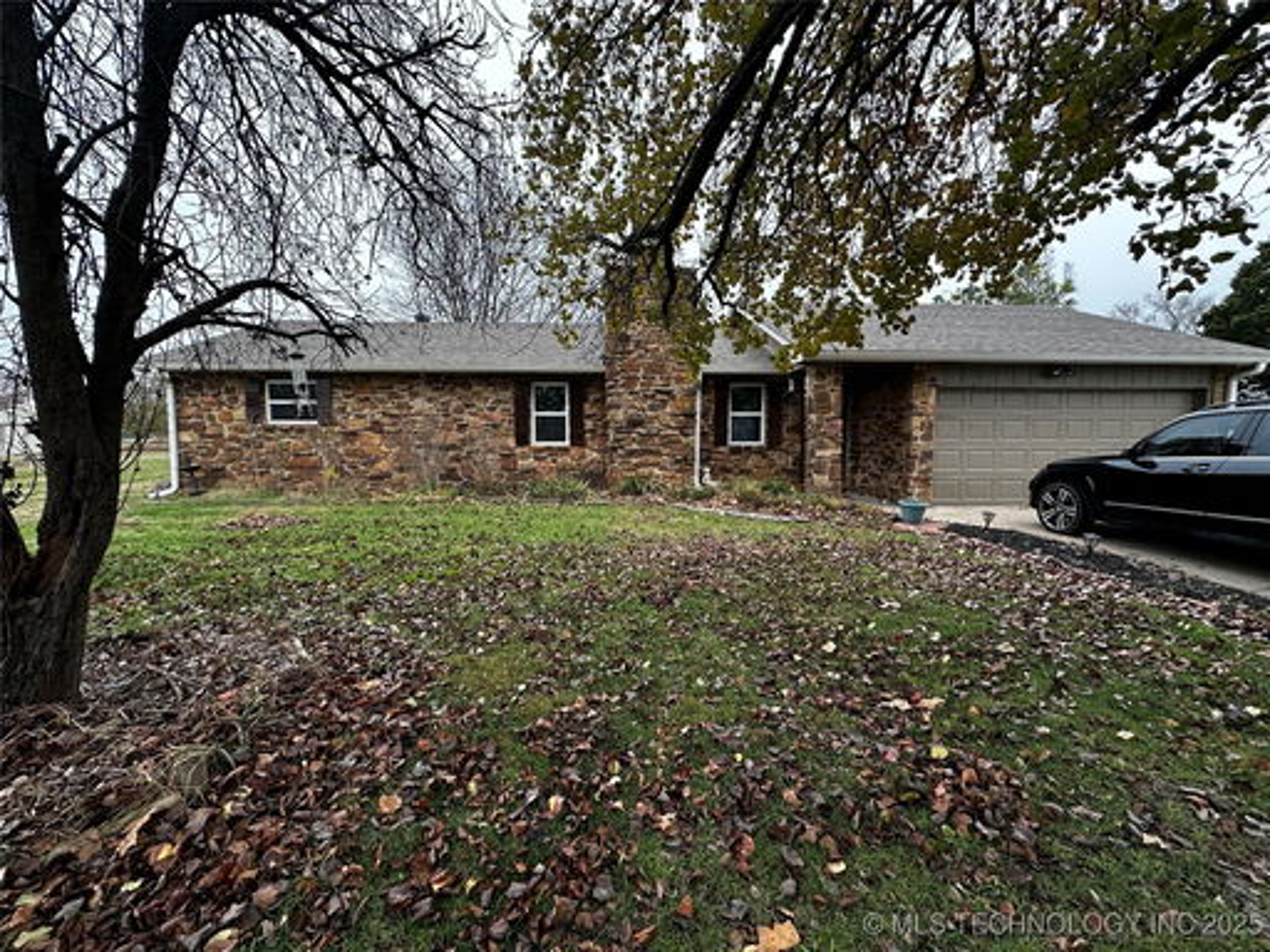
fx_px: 514
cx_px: 635
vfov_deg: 85.7
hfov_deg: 102.1
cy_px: 476
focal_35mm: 14
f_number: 2.2
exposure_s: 1/99
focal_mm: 2.22
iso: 80
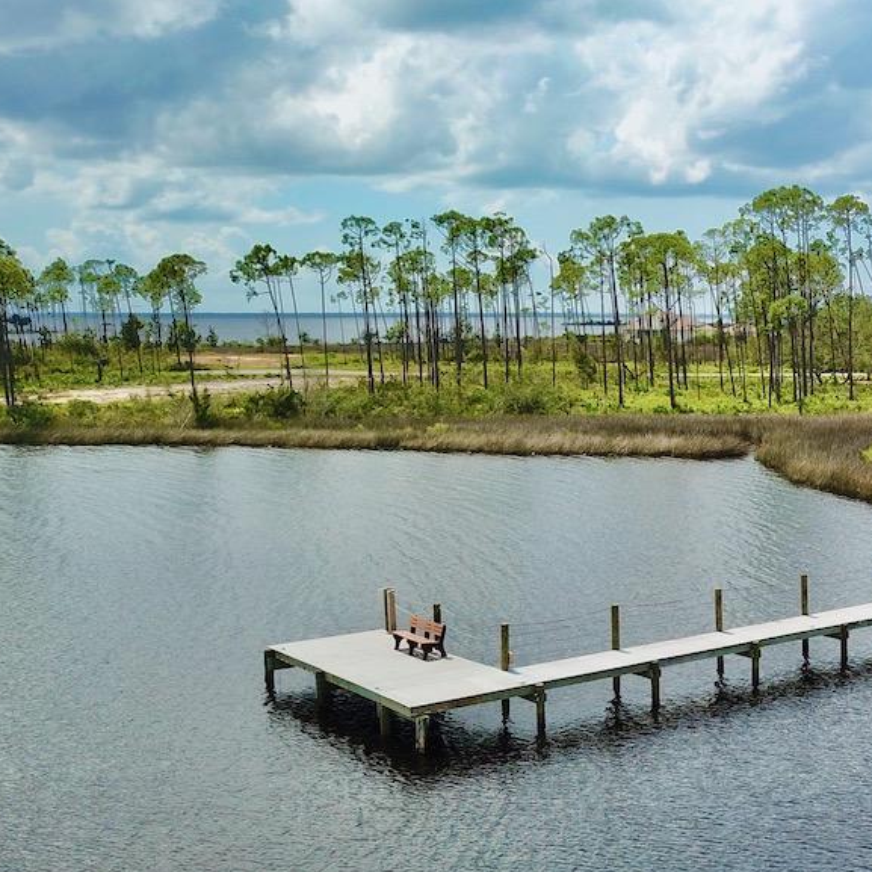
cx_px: 919
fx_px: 1453
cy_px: 505
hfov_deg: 30.5
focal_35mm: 51
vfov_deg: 33.3
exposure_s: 1/1404
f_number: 2.2
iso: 100
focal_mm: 4.73
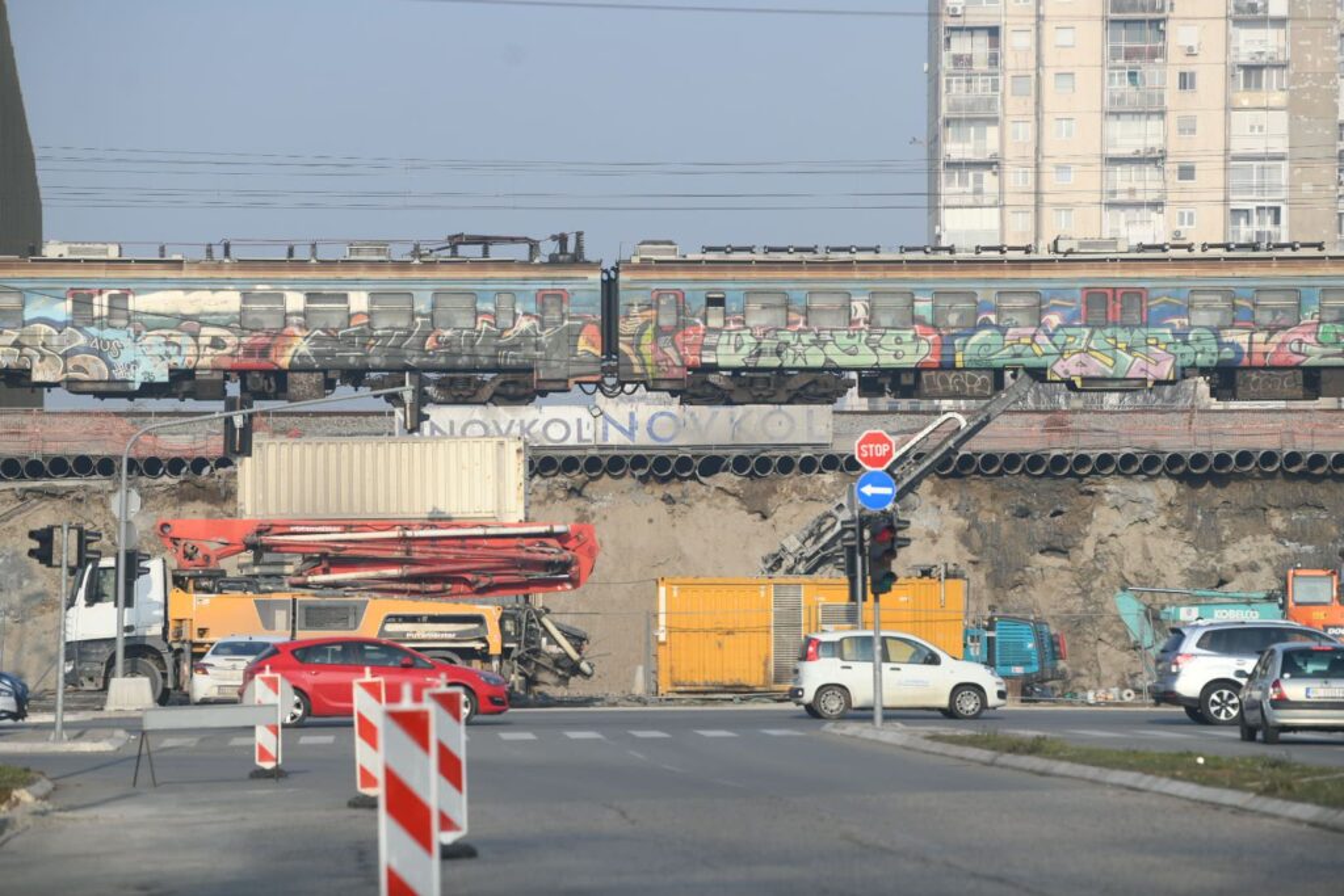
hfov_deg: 10.3
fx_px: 7467
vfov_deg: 6.9
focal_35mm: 200
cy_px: 448
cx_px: 672
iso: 125
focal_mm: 200
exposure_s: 1/800
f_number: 4.5
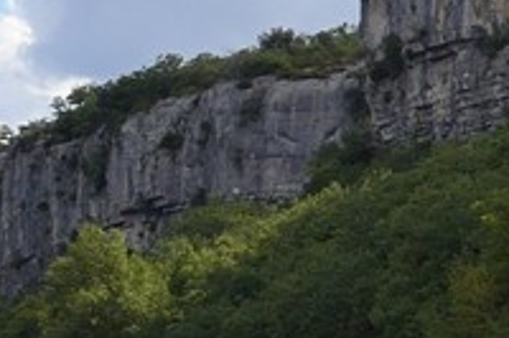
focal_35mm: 256
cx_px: 1962
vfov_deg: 5.4
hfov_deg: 6.6
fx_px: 3616
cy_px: 117
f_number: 9
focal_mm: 32
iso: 400
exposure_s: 1/500
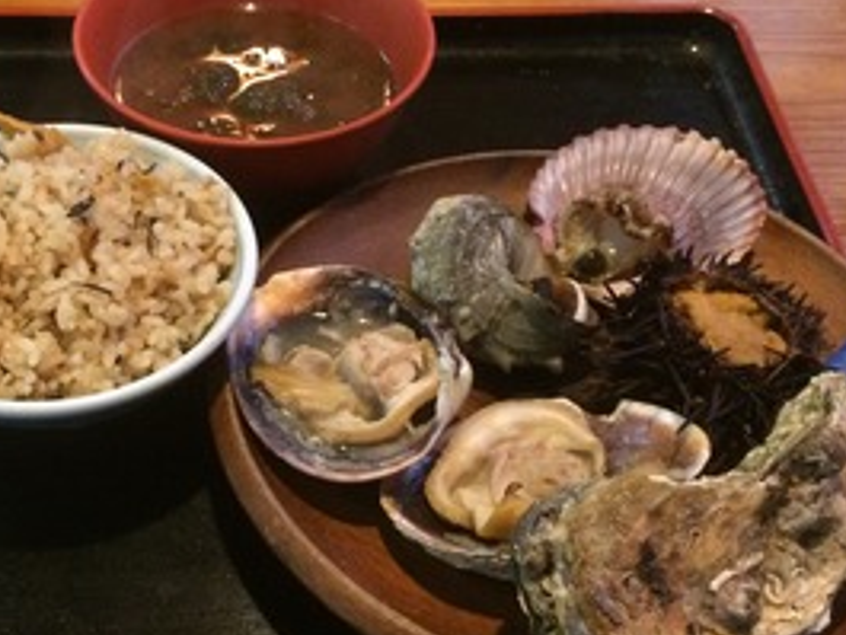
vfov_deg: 28.0
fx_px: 1271
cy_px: 354
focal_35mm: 52
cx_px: 270
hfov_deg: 36.4
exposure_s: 1/15
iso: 400
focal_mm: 4.15
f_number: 2.2
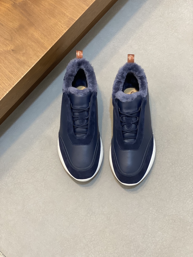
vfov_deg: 36.8
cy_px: 128
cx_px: 96
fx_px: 387
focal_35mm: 52
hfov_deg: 28.0
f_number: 2
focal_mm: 6
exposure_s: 1/100
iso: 200
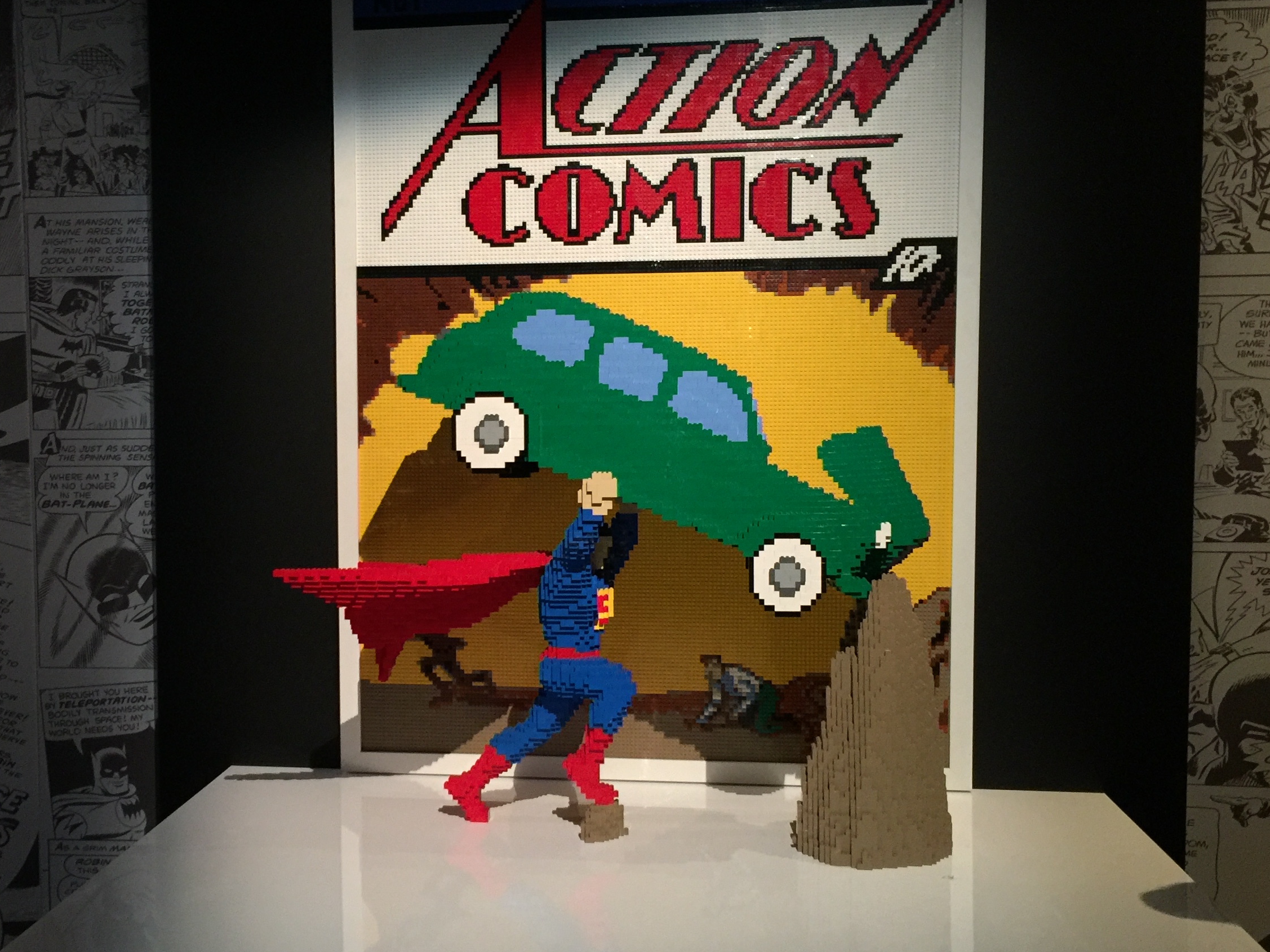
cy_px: 497
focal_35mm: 42
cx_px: 470
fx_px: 1541
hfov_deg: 44.4
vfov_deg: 34.3
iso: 125
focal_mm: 4.15
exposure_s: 1/17
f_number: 2.2
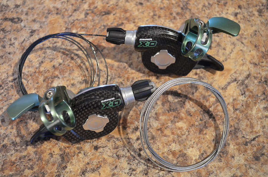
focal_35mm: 48
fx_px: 357
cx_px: 134
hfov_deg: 41.2
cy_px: 88
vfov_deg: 28.0
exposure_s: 1/30
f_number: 4.8
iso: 2000
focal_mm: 32
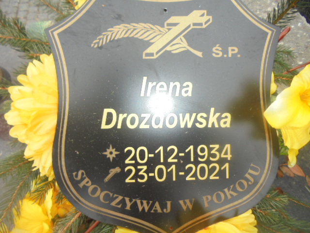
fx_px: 233
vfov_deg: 53.1
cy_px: 116
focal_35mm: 26
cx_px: 155
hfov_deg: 67.3
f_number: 3.5
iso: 100
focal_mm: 4.6
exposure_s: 1/125
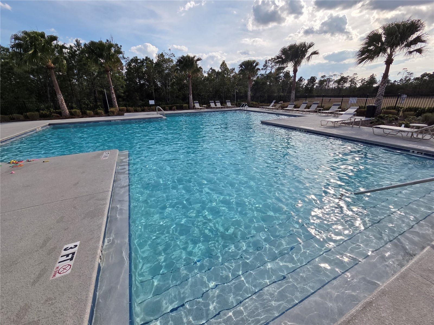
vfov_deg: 89.9
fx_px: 163
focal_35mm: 13
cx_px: 217
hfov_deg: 106.2
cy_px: 162
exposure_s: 1/3211
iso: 50
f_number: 2.2
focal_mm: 2.2
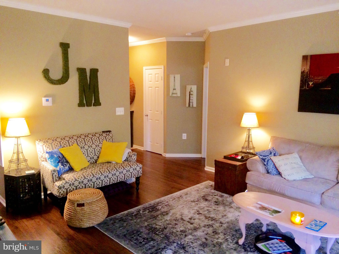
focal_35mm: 29
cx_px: 170
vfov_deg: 48.2
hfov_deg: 61.7
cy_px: 127
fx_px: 284
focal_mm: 4.15
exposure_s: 1/20
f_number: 2.2
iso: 200
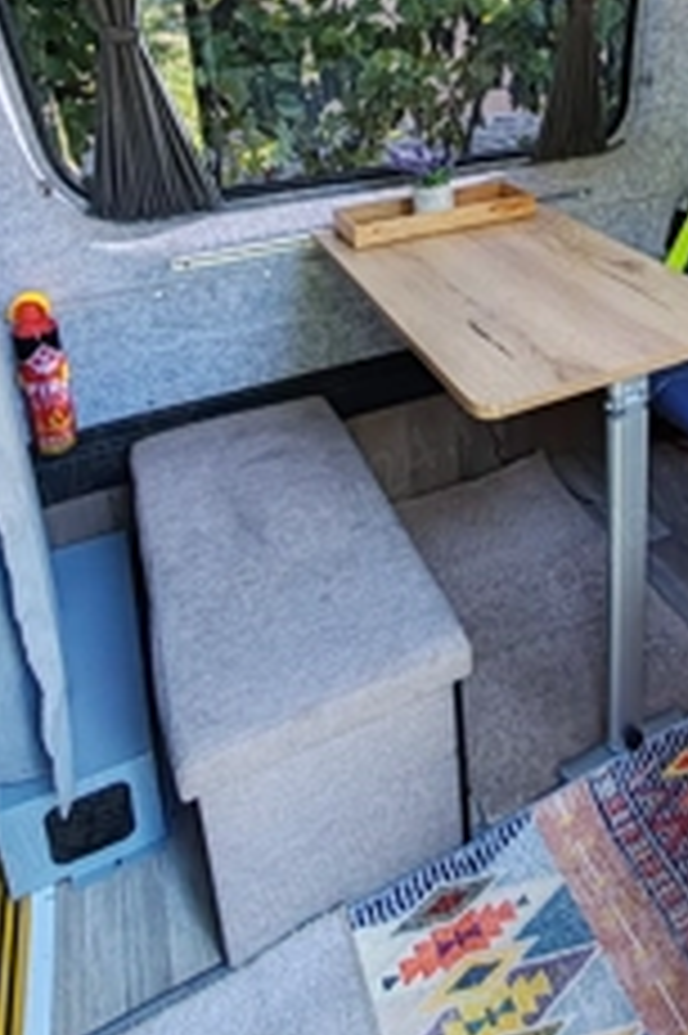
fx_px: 833
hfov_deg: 43.3
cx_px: 526
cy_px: 220
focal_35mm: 29
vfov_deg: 59.2
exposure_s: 1/50
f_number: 2.2
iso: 125
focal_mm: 1.96
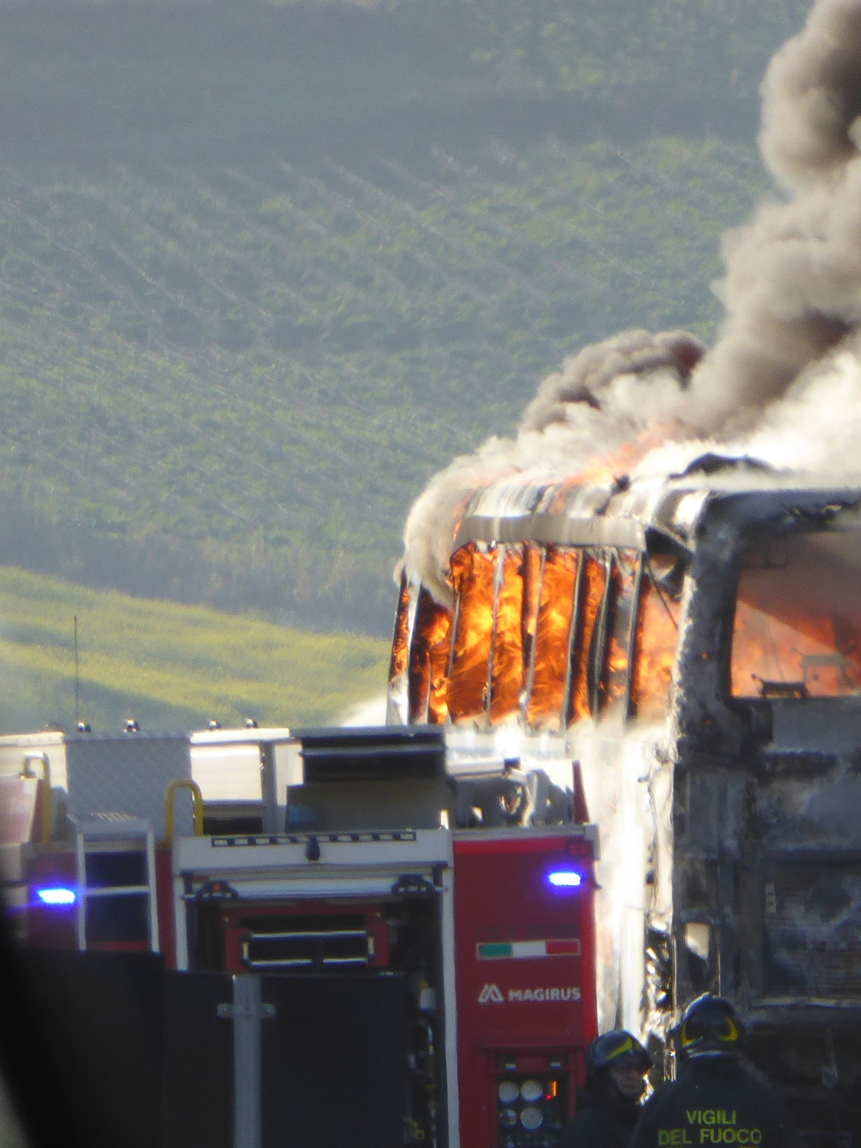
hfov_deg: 1.0
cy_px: 1163
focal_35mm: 1466
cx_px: 779
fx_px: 48618
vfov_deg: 1.4
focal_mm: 121.5
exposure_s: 1/200
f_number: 6.3
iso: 100
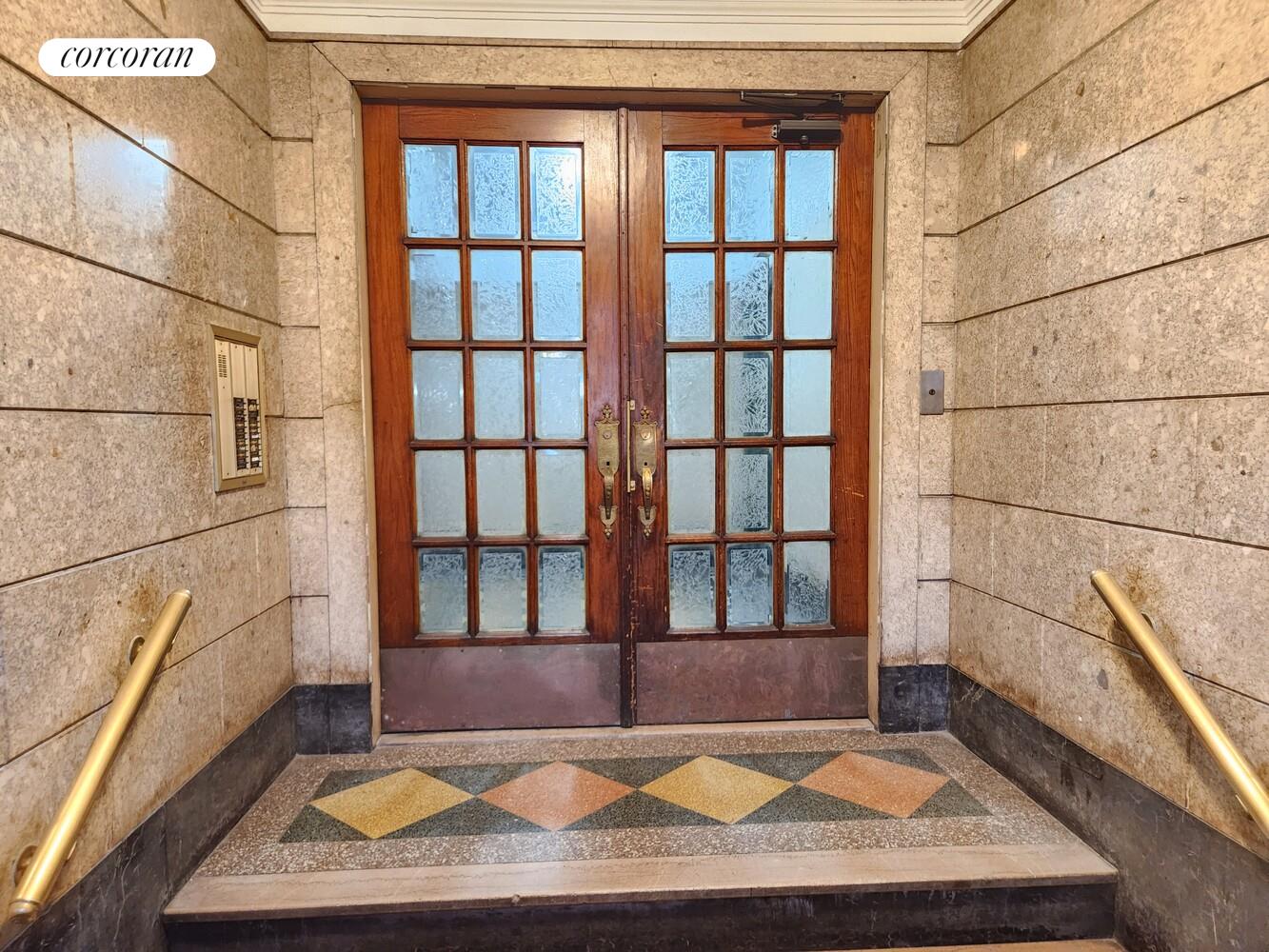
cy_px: 476
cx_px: 634
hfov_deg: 73.9
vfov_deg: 58.9
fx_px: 843
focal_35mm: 23
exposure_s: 1/24
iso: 1000
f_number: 1.8
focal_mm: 5.4
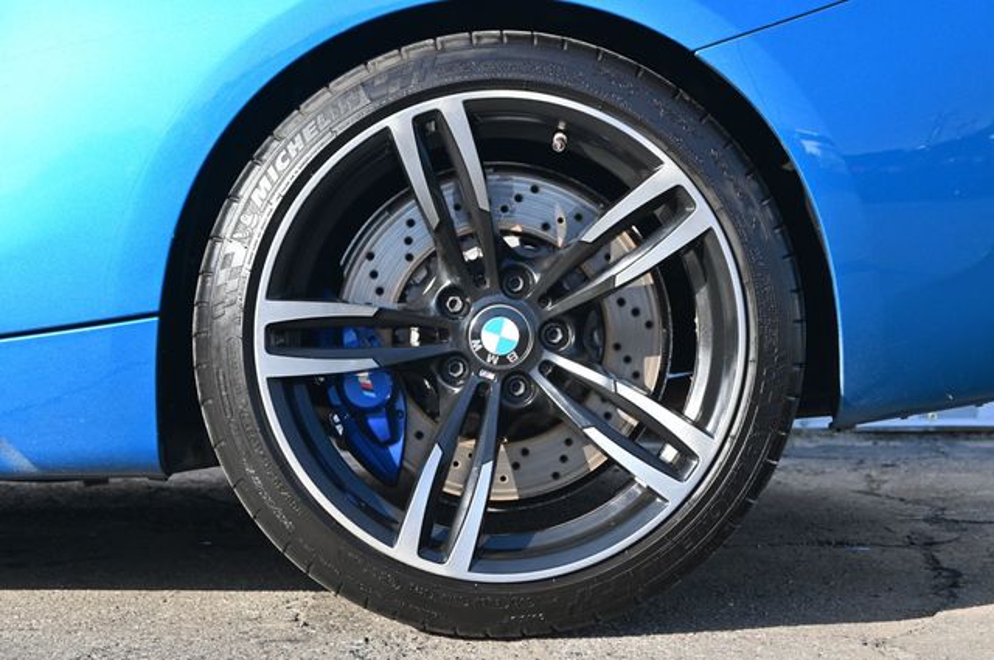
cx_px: 497
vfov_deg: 19.3
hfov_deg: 28.7
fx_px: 1944
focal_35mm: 70
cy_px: 330
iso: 400
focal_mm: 47
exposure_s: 1/250
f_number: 6
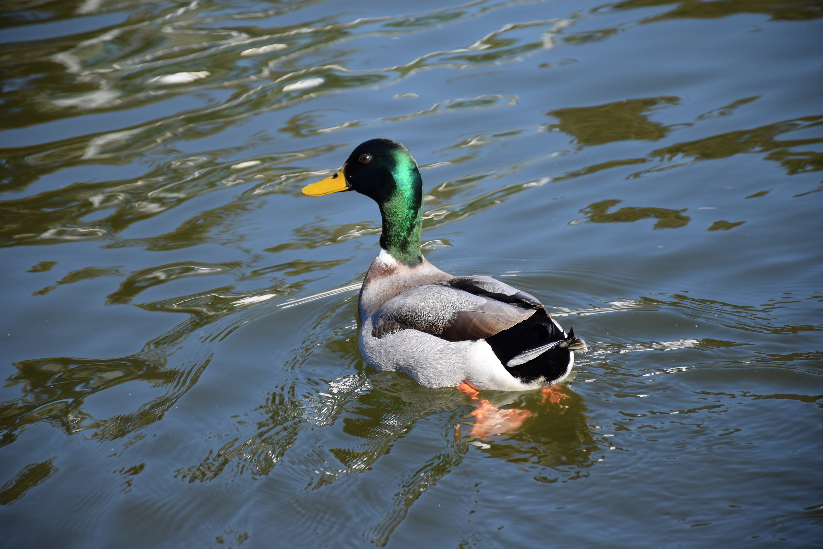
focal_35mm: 210
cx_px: 412
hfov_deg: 9.8
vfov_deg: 6.5
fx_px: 4800
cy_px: 274
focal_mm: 140
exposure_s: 1/400
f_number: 5.6
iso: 200
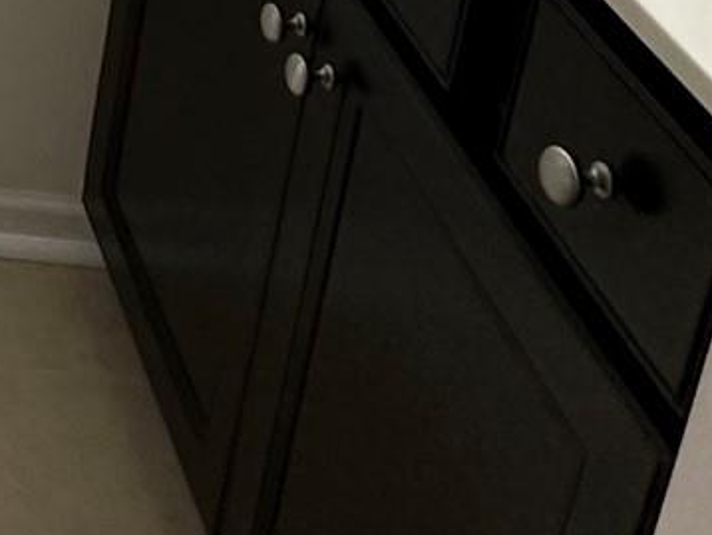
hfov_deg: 18.8
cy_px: -505
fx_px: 1647
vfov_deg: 15.2
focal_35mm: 80
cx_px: -569
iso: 200
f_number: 2.2
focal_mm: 2.22
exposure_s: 1/120
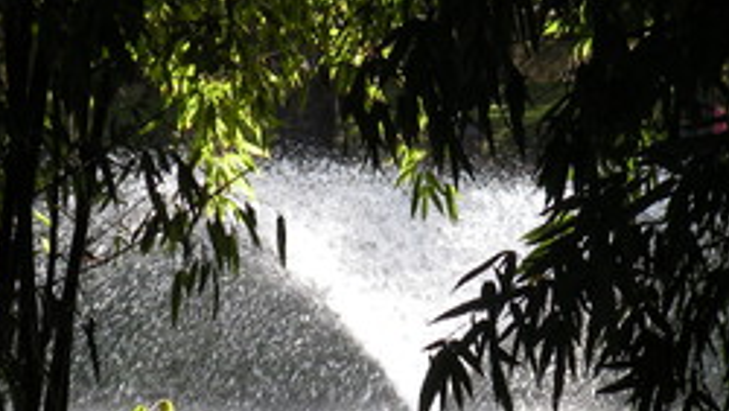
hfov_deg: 9.8
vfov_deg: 5.5
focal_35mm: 220
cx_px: 469
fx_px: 4255
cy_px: 354
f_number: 4
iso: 64
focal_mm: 17.9
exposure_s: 1/144
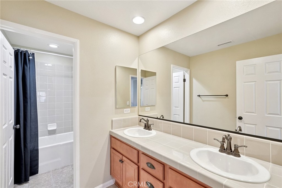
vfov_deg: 73.7
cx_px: 141
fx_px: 125
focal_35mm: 16
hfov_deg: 96.8
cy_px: 94
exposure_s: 1/10
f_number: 8
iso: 400
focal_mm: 16
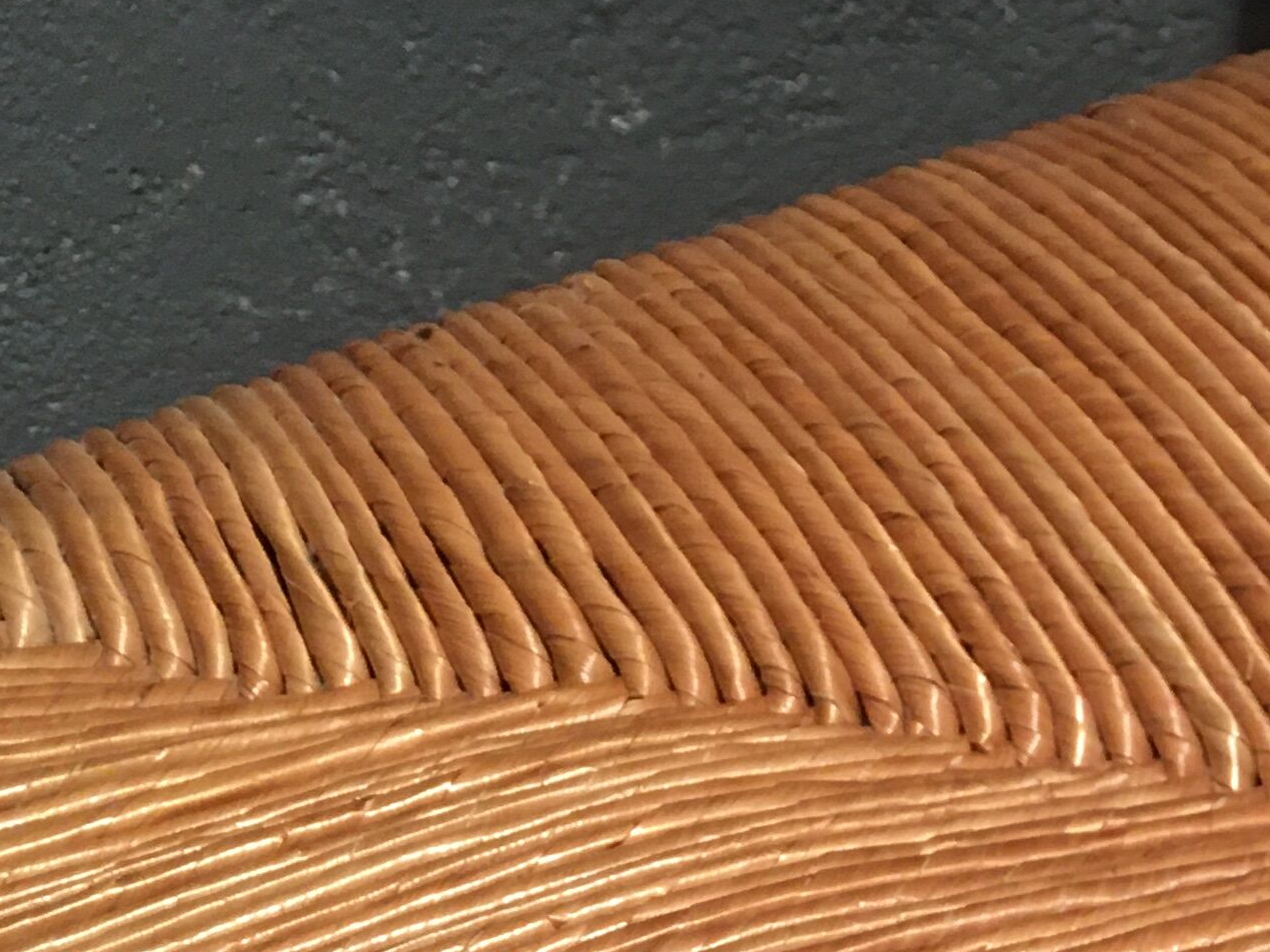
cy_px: 1391
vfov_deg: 15.0
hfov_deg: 19.5
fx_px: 3375
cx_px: 1681
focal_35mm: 92
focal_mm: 4.15
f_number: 2.2
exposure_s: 1/33
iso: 125
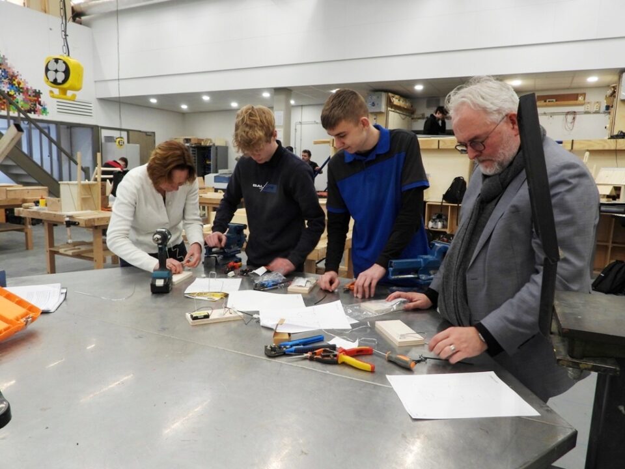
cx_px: 312
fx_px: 433
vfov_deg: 56.8
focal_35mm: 24
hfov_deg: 71.6
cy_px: 234
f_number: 2.8
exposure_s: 1/30
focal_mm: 4.3
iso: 100
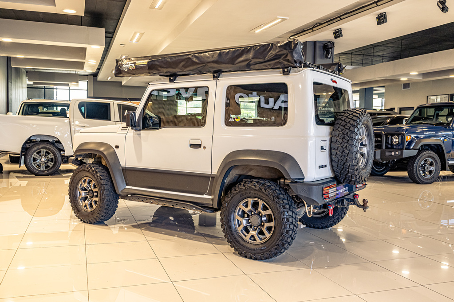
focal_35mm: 34
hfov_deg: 56.5
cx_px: 227
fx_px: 422
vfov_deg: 39.4
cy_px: 151
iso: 1000
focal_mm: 33.5
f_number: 4
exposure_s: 1/125
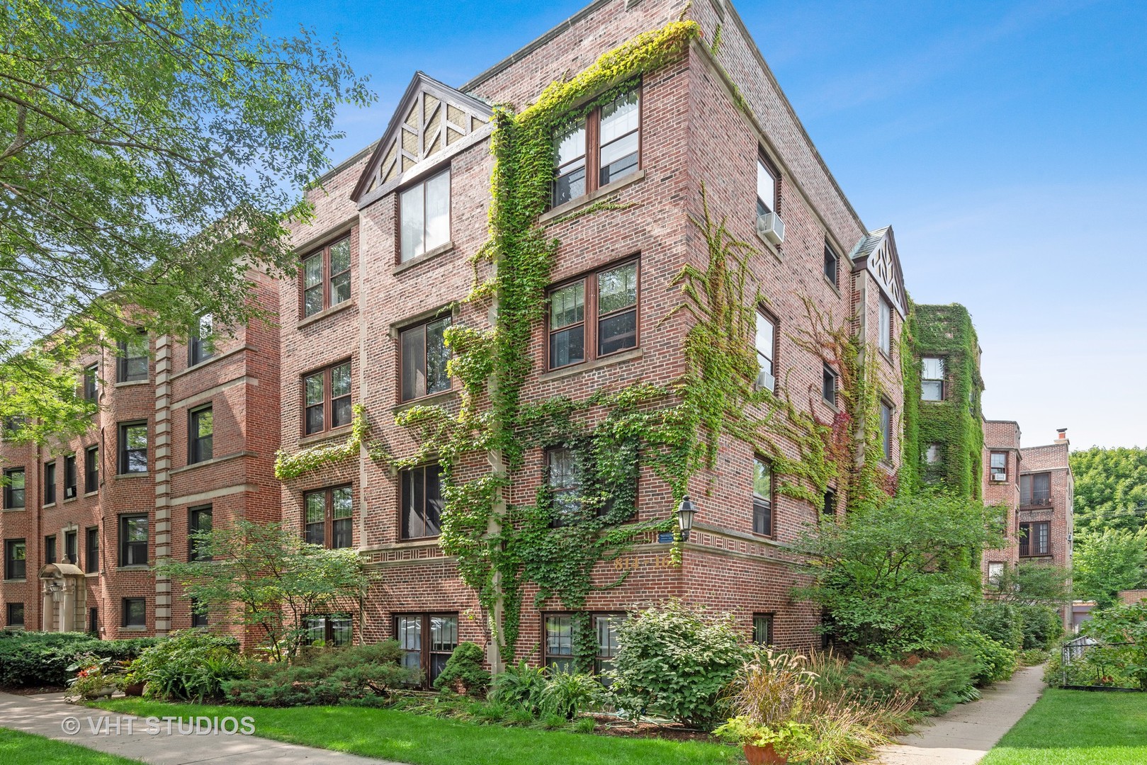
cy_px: 382
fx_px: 637
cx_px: 574
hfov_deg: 84.0
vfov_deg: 62.0
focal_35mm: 20
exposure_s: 1/30
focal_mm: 20
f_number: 9
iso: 200
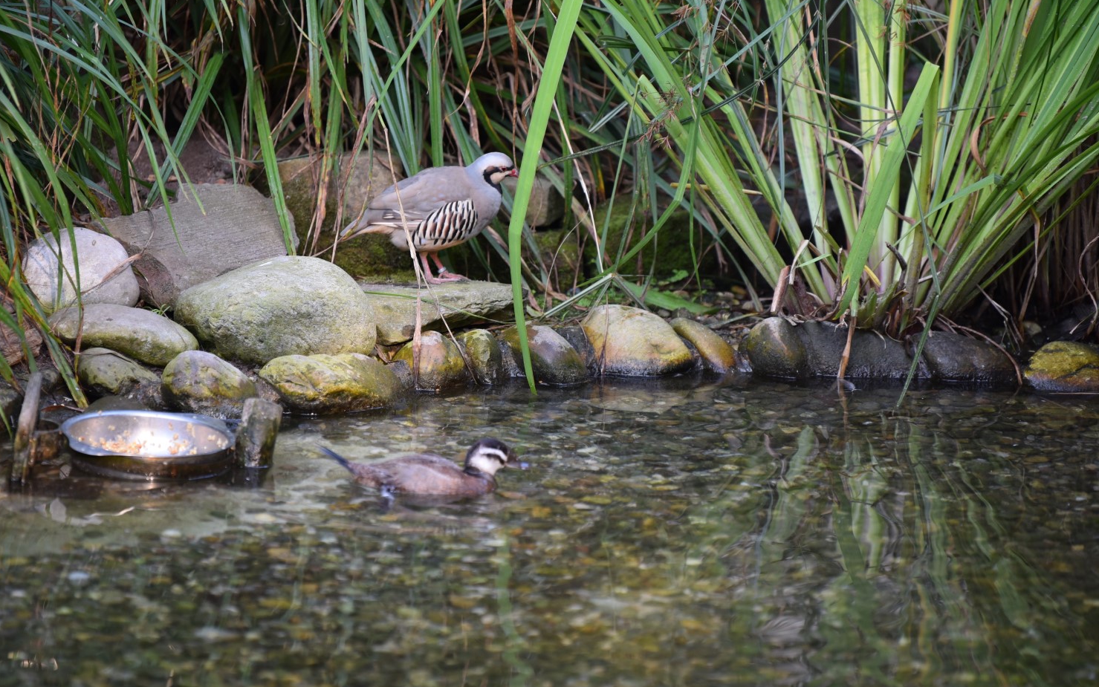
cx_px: 535
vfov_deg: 5.9
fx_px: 6680
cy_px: 356
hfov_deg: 9.4
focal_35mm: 223
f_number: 3.2
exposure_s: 1/160
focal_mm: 200
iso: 800
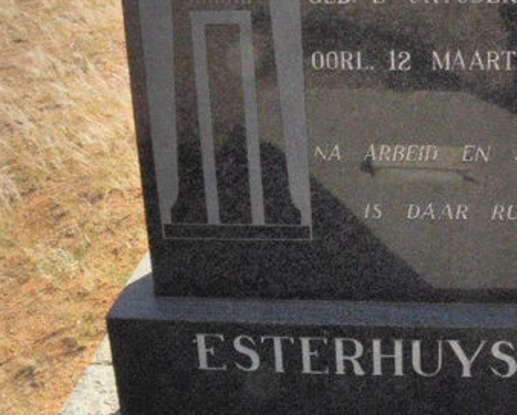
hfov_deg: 30.6
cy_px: 101
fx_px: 919
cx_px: 418
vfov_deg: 25.1
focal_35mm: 60
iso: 200
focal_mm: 4.6
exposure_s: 1/1000
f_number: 6.3
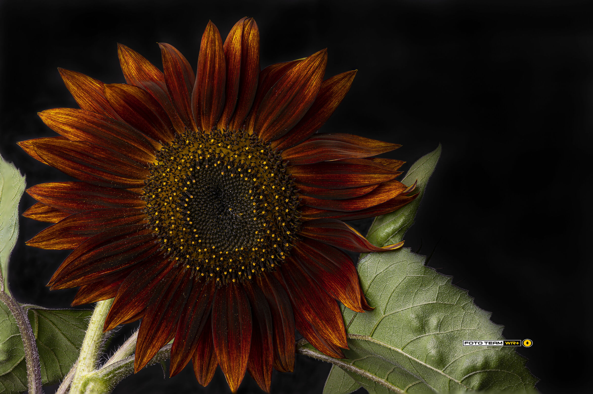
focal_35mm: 105
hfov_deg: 19.5
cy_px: 197
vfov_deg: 13.0
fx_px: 1728
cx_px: 296
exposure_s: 1/3
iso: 100
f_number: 14
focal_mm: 105
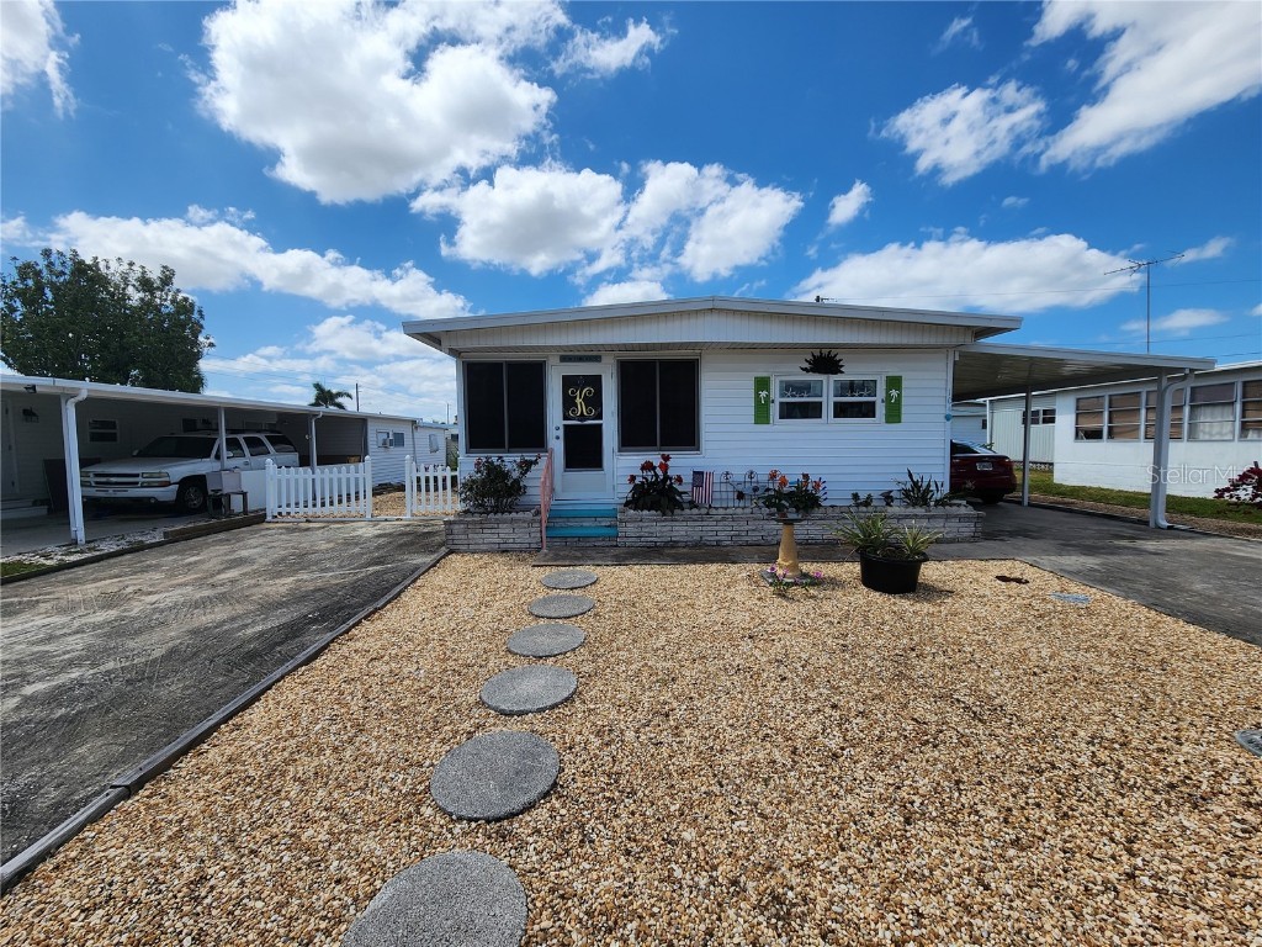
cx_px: 631
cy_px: 474
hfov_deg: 106.2
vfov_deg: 89.9
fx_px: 474
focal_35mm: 13
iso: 50
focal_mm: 2.2
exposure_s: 1/3143
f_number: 2.2
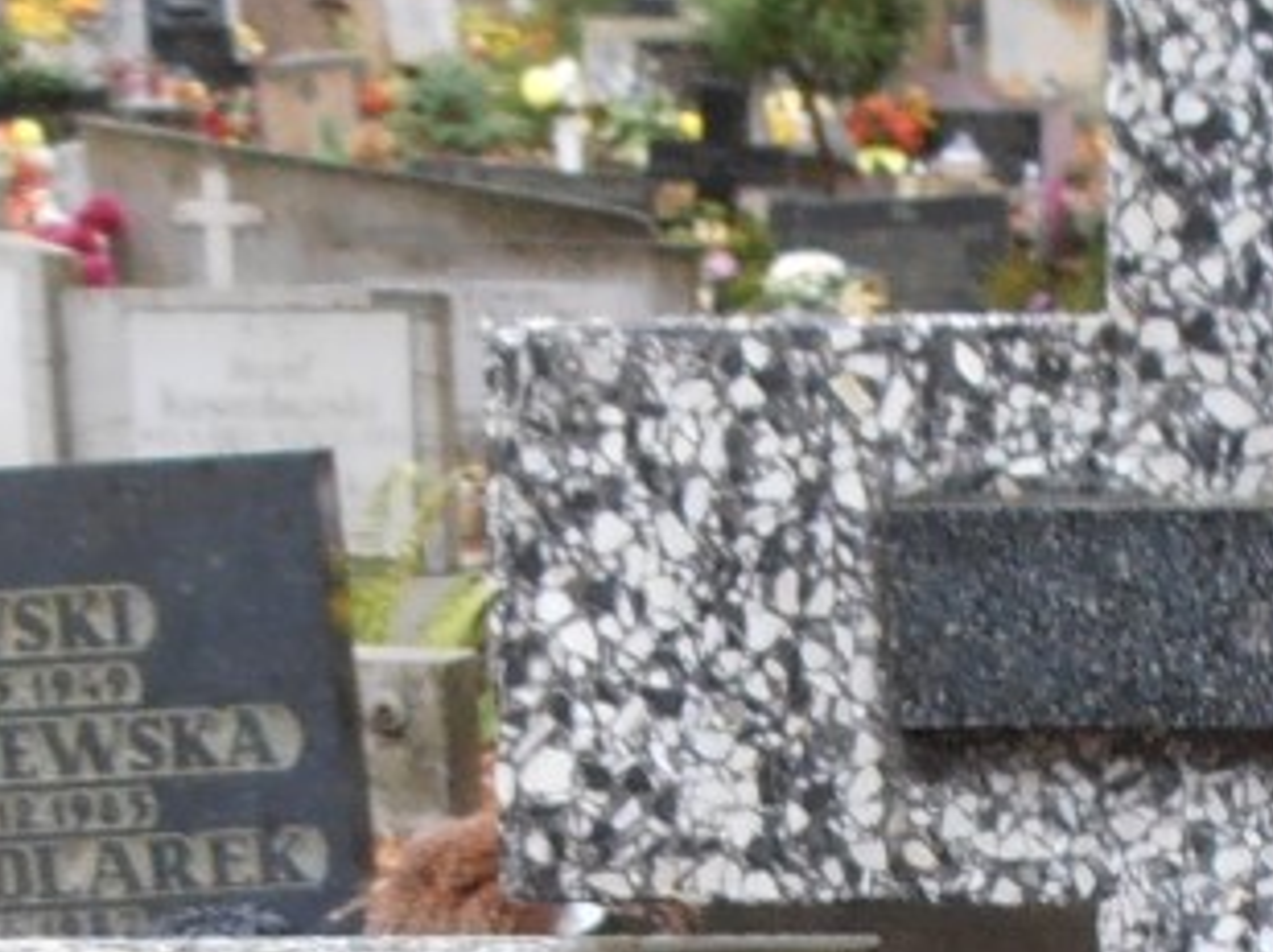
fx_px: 4114
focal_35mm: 112
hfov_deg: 17.2
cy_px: 1414
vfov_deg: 12.6
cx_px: 1273
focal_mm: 4.2
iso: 125
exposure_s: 1/10
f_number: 3
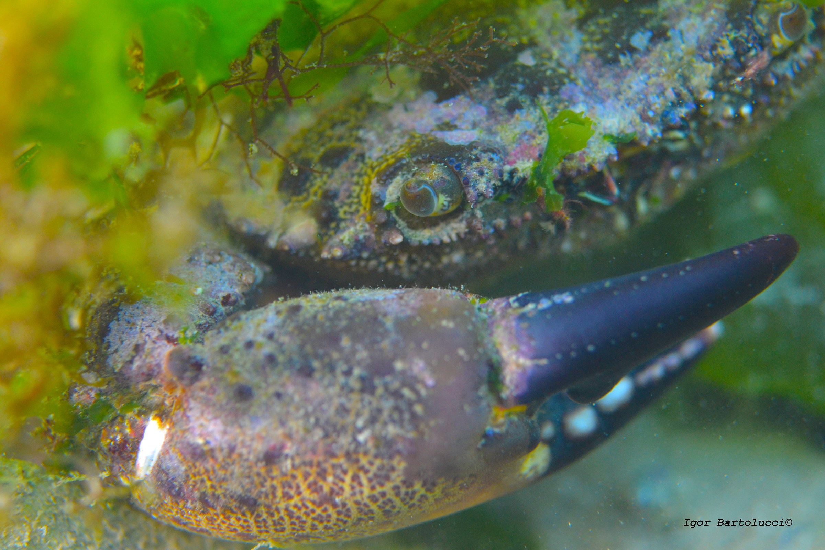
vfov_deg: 15.2
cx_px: 412
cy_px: 275
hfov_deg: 22.6
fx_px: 2062
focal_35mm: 90
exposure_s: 1/125
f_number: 3.5
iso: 800
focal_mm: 60
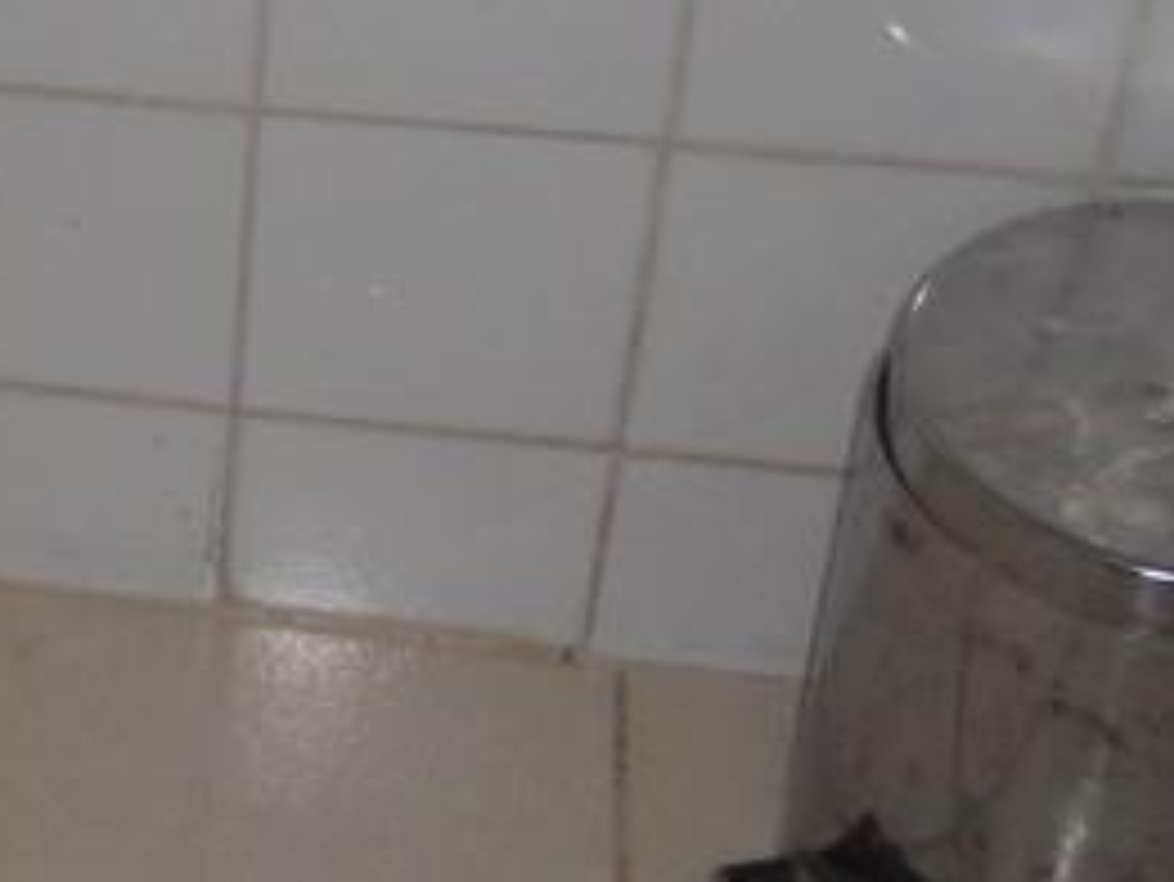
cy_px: -86
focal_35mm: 106
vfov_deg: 13.7
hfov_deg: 16.6
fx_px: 3597
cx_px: -675
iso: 80
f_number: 3.2
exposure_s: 1/25
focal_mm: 4.9
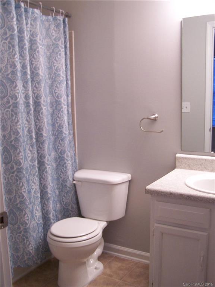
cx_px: 108
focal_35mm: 38
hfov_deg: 37.7
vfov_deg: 49.0
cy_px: 144
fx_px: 315
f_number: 2.8
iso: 140
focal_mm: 6.3
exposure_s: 1/10
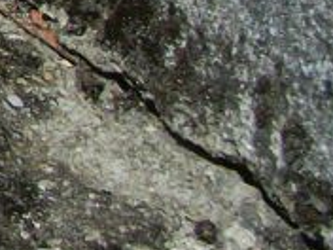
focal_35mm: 233
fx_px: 2241
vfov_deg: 5.8
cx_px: -834
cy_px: -559
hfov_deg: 7.1
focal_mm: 5.7
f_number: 8.8
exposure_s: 1/250
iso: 80
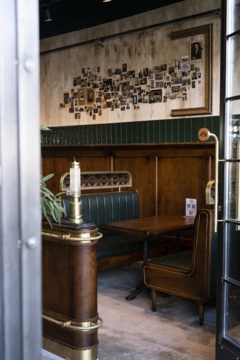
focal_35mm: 45
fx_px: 450
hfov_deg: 29.9
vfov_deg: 43.6
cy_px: 180
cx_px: 120
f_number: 3.2
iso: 2500
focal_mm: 30.2
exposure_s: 1/640
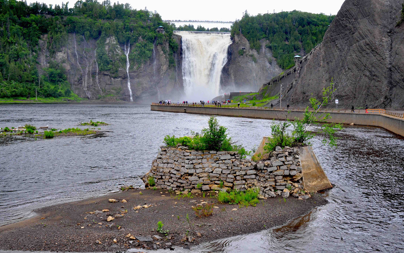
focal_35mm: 40
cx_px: 201
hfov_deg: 49.3
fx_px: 440
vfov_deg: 32.0
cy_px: 120
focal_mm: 26
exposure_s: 1/200
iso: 200
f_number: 9
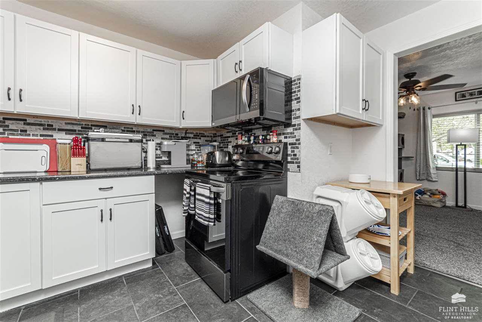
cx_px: 241
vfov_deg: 77.3
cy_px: 161
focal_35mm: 15
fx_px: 201
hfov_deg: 100.4
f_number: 11
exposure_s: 1/60
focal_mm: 10
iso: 500
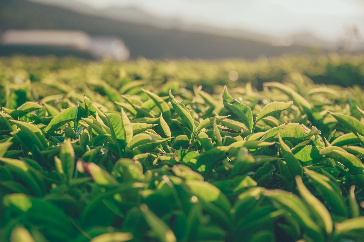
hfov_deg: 23.9
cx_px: 182
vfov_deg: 16.0
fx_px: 859
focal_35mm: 85
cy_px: 121
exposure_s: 1/640
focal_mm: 85
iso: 200
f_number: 5
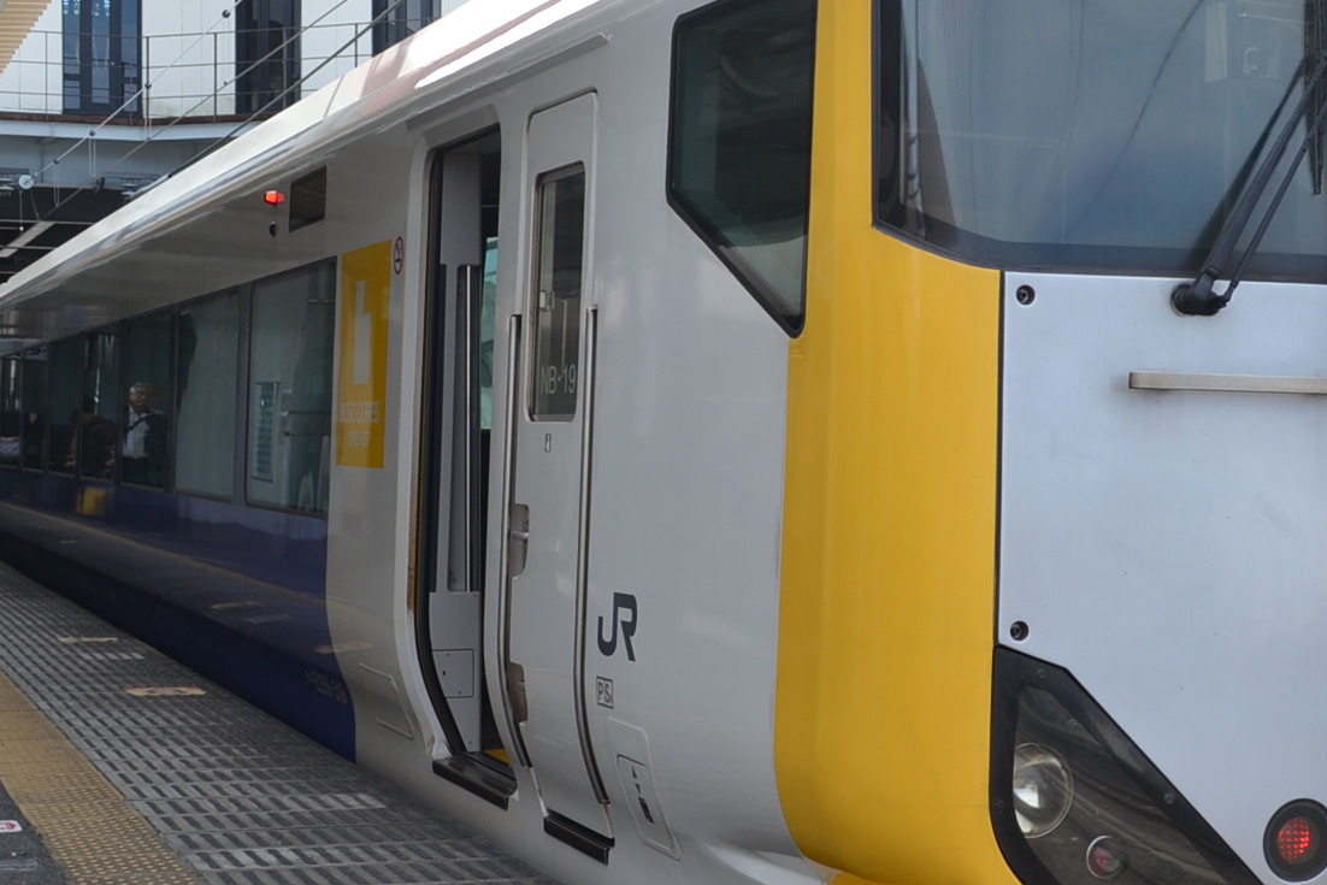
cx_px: 944
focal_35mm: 69
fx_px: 2544
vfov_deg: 19.7
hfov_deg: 28.9
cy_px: 578
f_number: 7.1
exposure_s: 1/200
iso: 100
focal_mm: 22
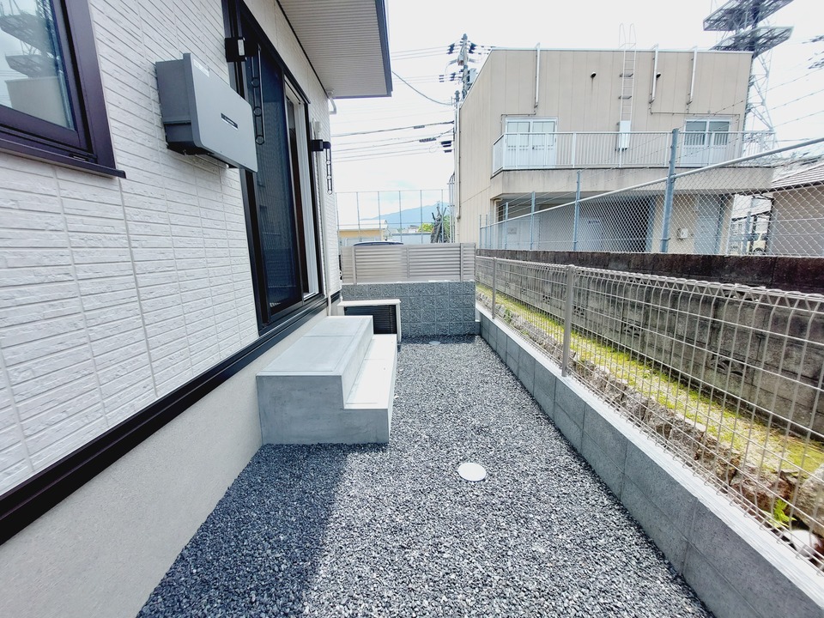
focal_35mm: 13
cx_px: 412
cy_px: 309
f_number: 2.2
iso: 50
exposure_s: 1/962
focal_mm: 1.74
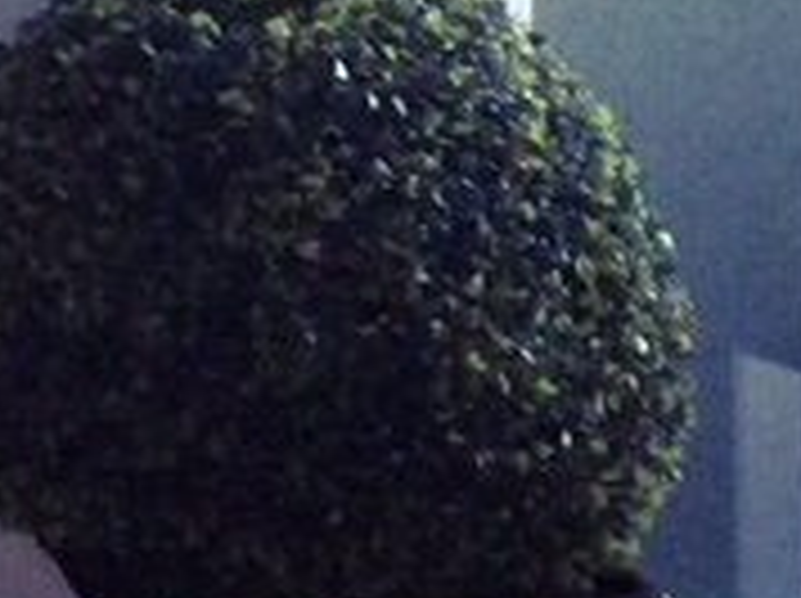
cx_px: -1336
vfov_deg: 6.4
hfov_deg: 8.2
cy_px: -994
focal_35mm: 216
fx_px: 4991
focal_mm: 4.12
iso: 250
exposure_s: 1/30
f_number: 2.2
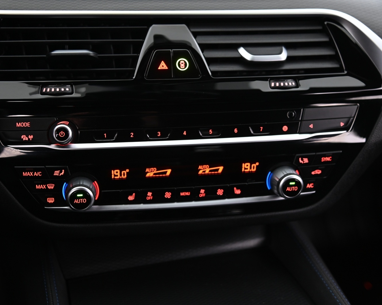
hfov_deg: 40.2
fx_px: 520
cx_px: 160
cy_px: 153
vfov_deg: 32.7
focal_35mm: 46
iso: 2000
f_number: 4
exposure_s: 1/13
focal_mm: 40
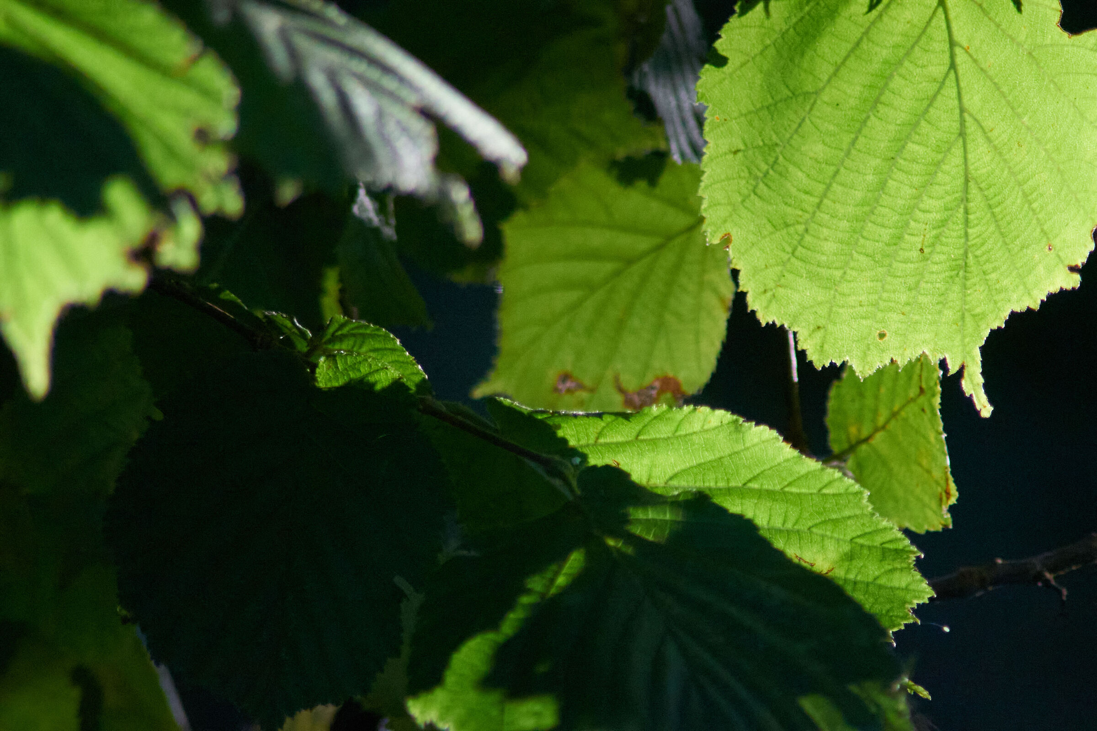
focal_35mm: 900
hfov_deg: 2.3
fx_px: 27423
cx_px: 548
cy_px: 366
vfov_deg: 1.5
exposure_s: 1/1000
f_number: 11
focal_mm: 600
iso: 6400
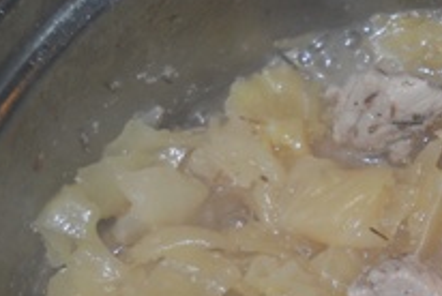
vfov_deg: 10.7
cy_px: 427
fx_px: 1525
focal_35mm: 124
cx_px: 528
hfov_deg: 15.9
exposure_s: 1/30
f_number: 5.5
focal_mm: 6.72
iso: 80
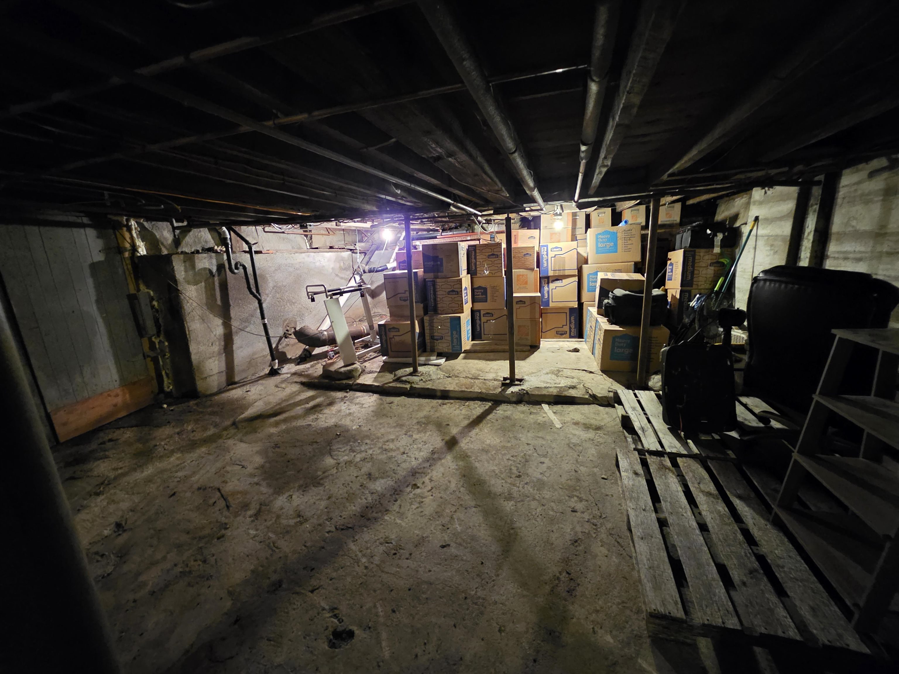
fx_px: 338
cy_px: 337
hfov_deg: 106.2
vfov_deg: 89.9
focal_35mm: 13
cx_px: 450
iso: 2500
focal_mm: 2.2
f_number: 1.9
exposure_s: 1/24
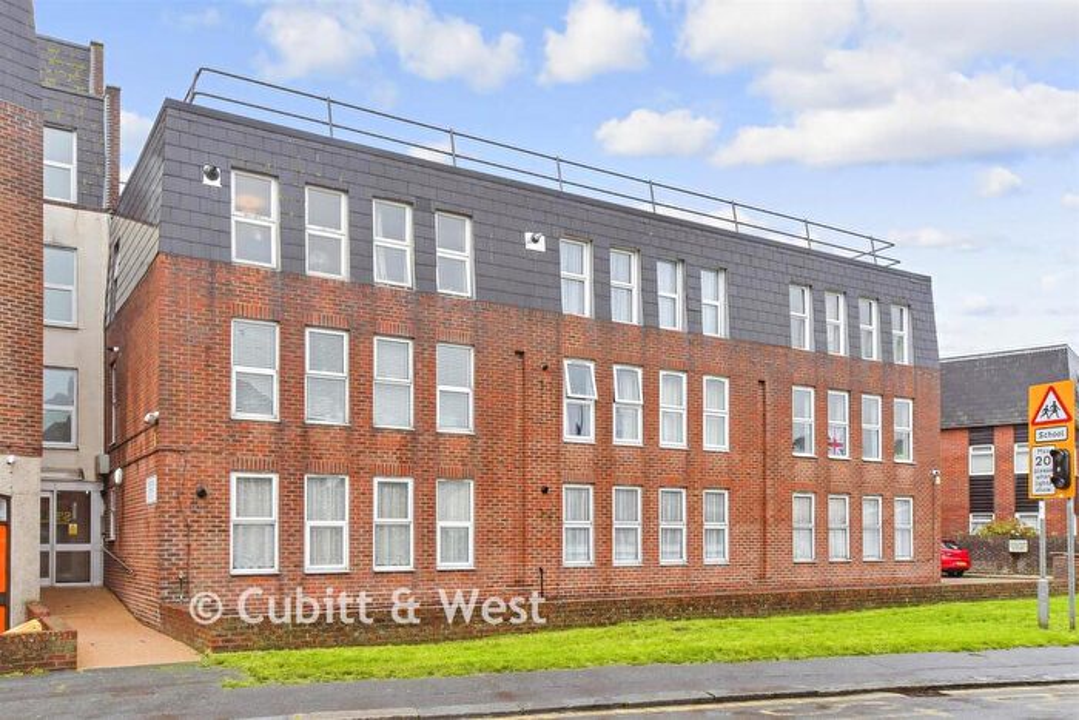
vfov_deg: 43.6
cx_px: 540
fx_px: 899
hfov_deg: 61.9
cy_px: 360
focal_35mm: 30
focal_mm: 20
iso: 500
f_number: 8
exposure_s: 1/80
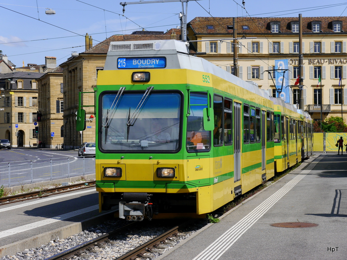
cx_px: 174
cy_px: 130
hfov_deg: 23.3
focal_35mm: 84
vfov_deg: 17.6
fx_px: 842
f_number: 10
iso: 160
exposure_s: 1/400
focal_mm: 42
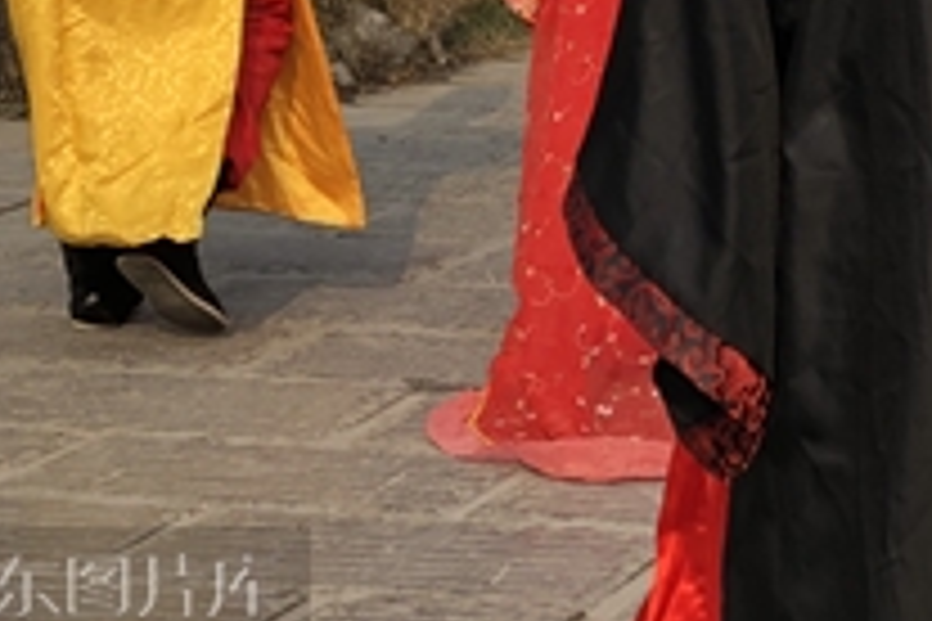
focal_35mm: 157
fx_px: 4064
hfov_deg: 12.7
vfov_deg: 8.5
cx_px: 1144
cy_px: -369
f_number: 2.4
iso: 16
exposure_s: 1/375
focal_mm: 6
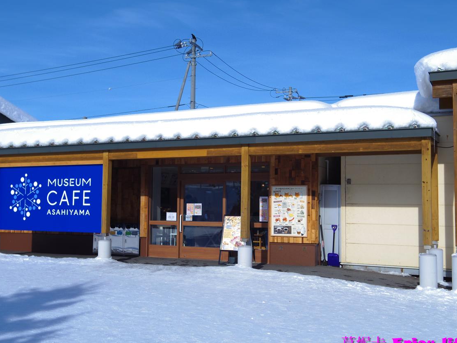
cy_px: 168
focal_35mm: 42
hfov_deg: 44.8
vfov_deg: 34.4
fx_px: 555
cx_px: 227
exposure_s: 1/800
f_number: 4.5
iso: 100
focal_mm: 8.5
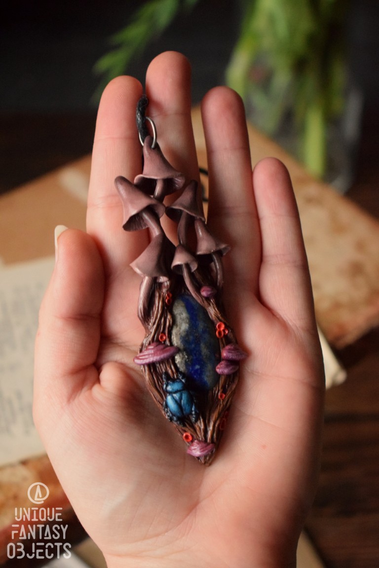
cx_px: 190
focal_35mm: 69
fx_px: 1090
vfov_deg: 29.2
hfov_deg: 19.7
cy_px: 284
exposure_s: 1/40
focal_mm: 46
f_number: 5.3
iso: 6400
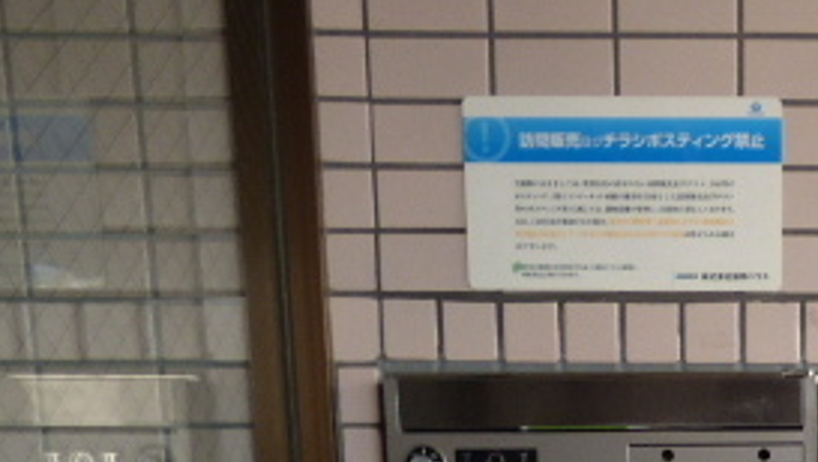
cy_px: 681
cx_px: 794
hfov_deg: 36.9
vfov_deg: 20.4
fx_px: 1107
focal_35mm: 51
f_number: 2.8
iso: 125
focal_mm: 3.58
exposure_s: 1/60
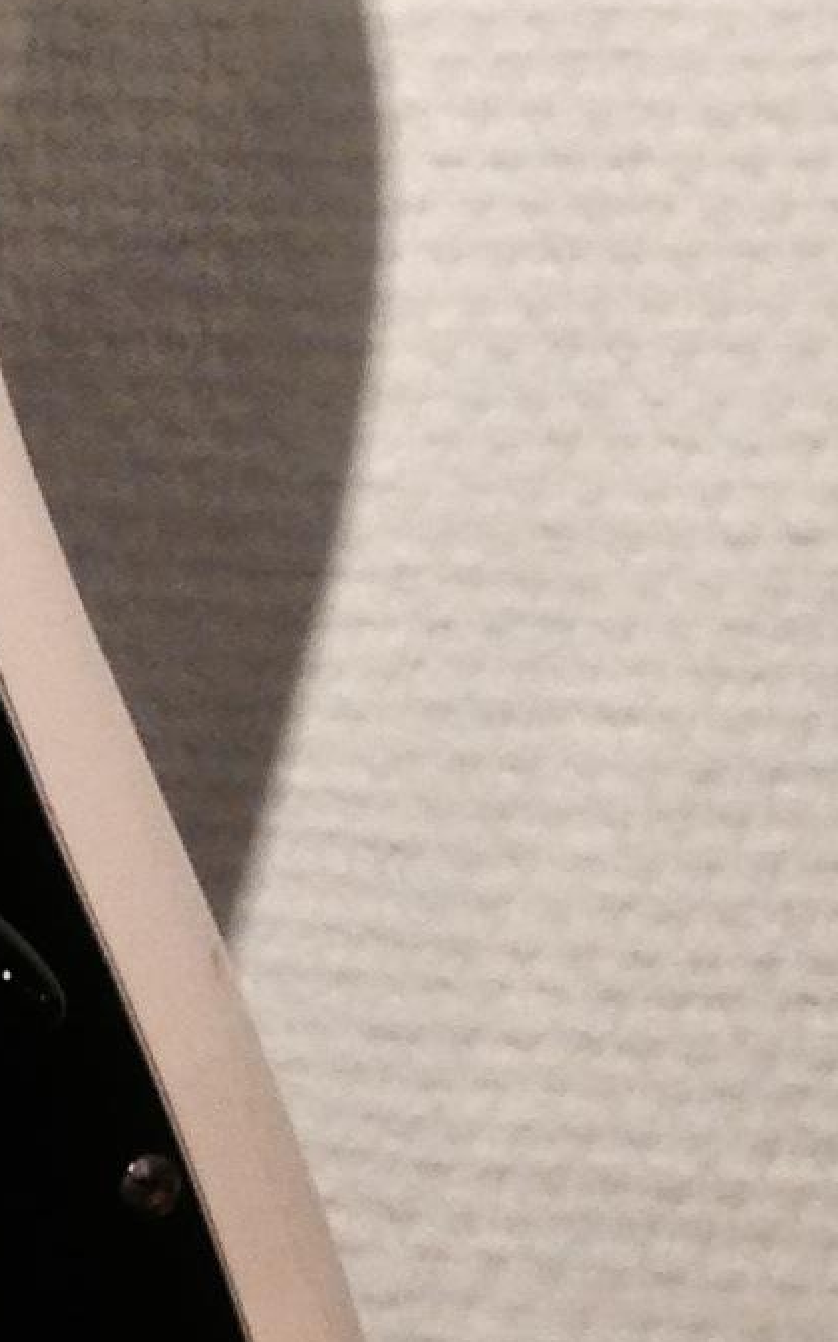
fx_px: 6254
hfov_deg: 7.1
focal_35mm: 171
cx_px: -1363
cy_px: 358
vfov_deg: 12.2
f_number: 2.4
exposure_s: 1/20
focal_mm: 4.12
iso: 64
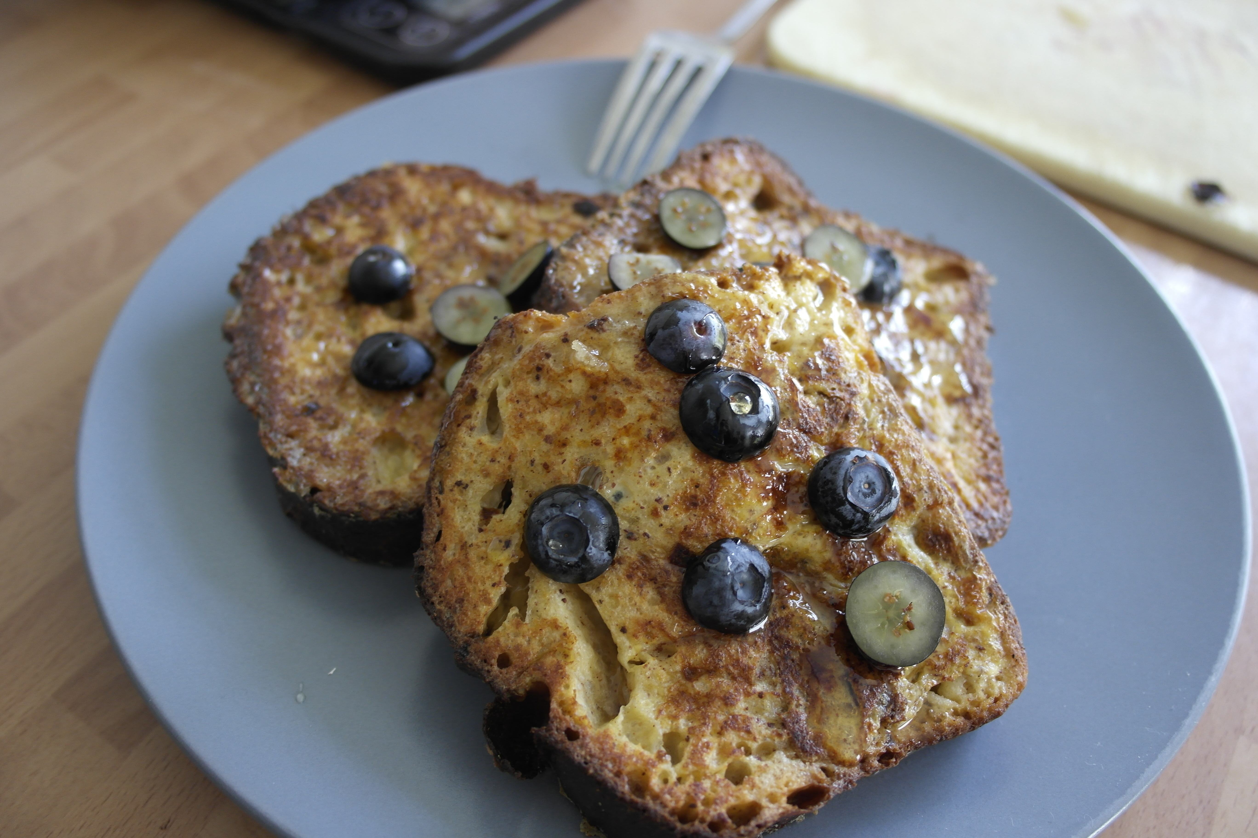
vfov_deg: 40.0
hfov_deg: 57.2
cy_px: 419
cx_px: 629
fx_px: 1153
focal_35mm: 33
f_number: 3.5
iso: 200
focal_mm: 22
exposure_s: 1/80
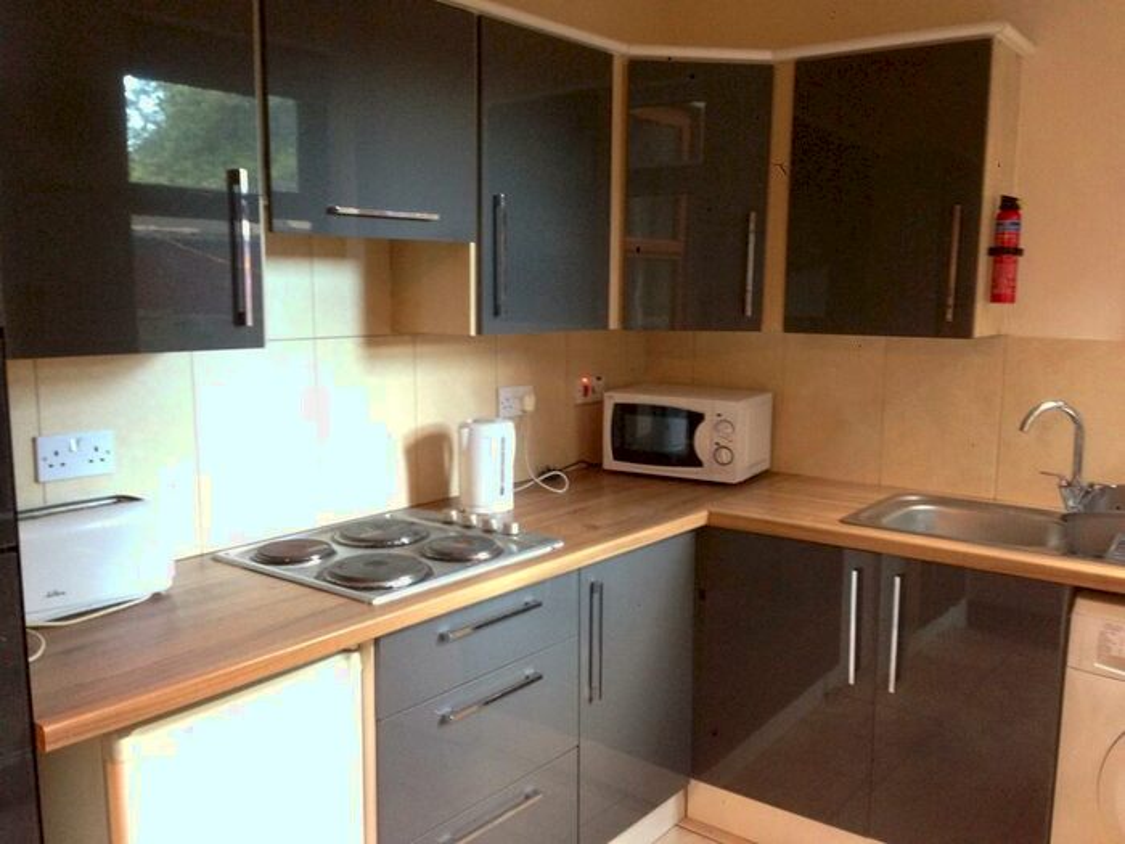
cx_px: 562
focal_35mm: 33
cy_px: 422
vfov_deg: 42.9
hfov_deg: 55.4
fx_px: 1072
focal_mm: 4.12
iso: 320
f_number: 2.4
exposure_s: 1/20
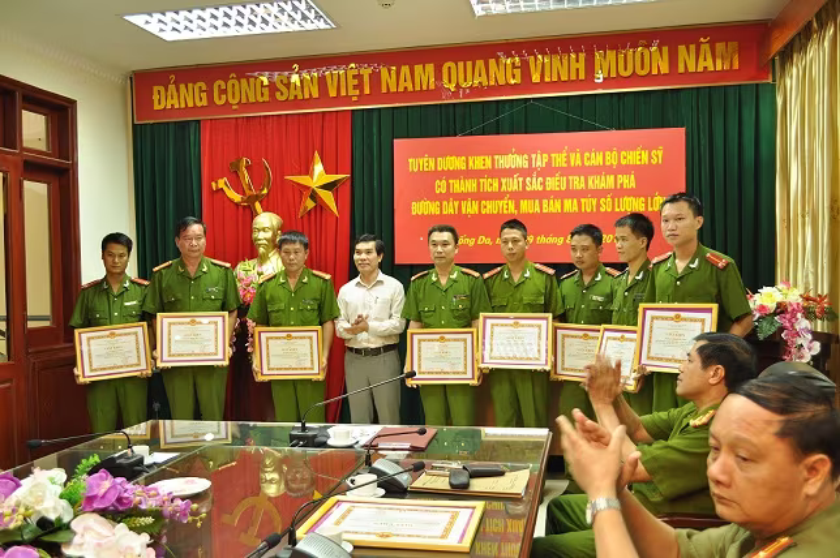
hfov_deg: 57.3
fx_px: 769
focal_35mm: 33
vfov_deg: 39.9
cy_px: 279
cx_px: 420
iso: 500
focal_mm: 22
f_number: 4
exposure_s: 1/20
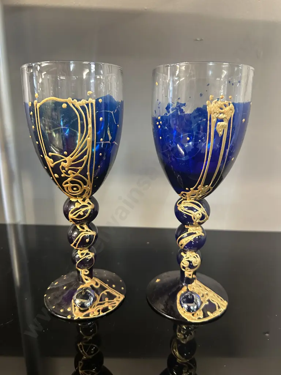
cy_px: 188
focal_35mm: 24
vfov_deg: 71.6
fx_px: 260
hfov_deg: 56.8
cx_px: 140
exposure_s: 1/50
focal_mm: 6.86
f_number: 1.78
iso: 640
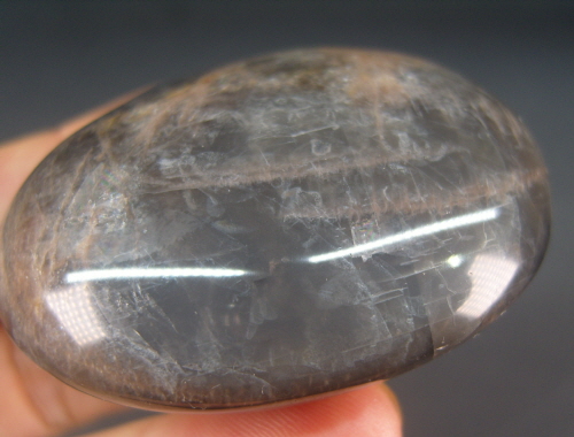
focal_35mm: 35
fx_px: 583
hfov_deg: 52.4
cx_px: 287
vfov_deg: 41.0
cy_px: 218
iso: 80
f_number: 2.8
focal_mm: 7.4
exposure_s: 1/180
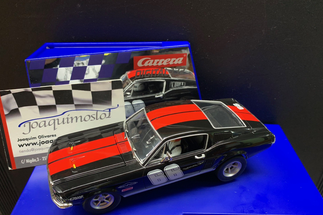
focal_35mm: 29
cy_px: 127
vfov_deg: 44.8
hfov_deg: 63.7
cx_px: 163
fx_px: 260
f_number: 1.8
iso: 250
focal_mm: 4.25
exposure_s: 1/50
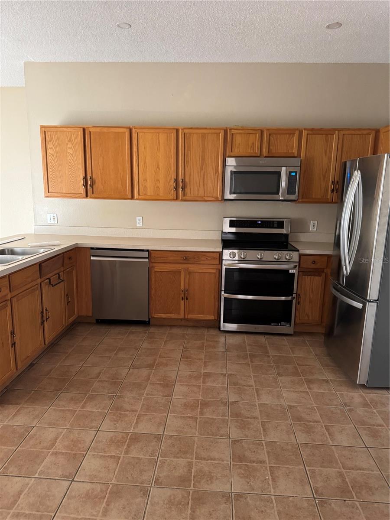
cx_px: 195
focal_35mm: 24
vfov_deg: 71.6
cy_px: 260
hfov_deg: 56.8
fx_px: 361
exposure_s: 1/60
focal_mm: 6.76
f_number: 1.78
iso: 800
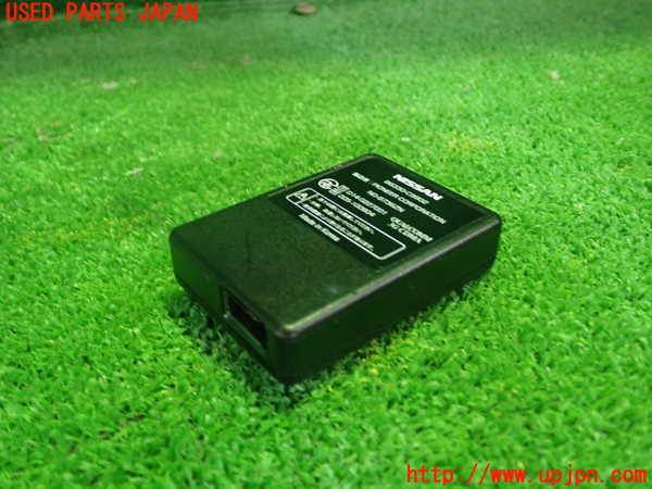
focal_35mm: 32
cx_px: 326
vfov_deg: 44.2
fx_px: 603
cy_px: 244
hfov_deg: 56.8
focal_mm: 5.79
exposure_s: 1/25
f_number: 2.4
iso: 800
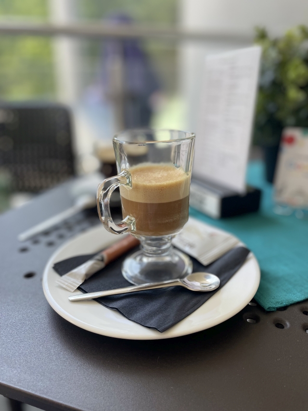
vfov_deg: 67.3
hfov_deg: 53.1
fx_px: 308
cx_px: 154
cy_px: 206
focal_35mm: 26
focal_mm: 4.2
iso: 50
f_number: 1.6
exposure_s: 1/371
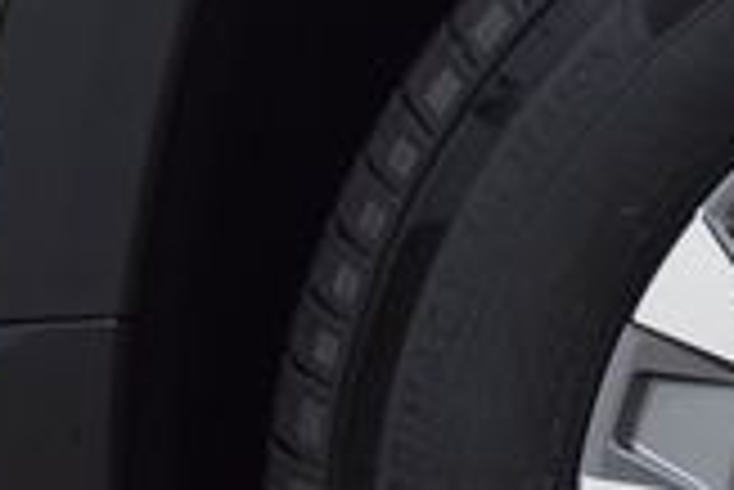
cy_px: 551
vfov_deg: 6.8
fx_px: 4081
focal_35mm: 200
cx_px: 1162
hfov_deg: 9.9
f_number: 6.3
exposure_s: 1/15
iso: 800
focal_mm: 34
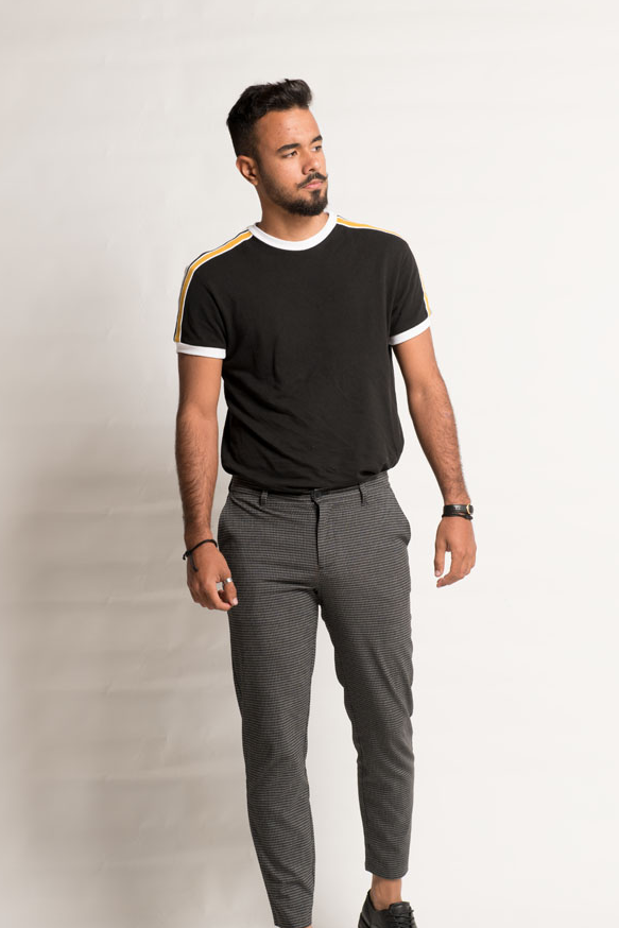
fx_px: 2114
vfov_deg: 24.8
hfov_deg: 16.7
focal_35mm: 82
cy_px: 497
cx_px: 349
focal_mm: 70
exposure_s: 1/160
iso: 100
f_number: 7.1
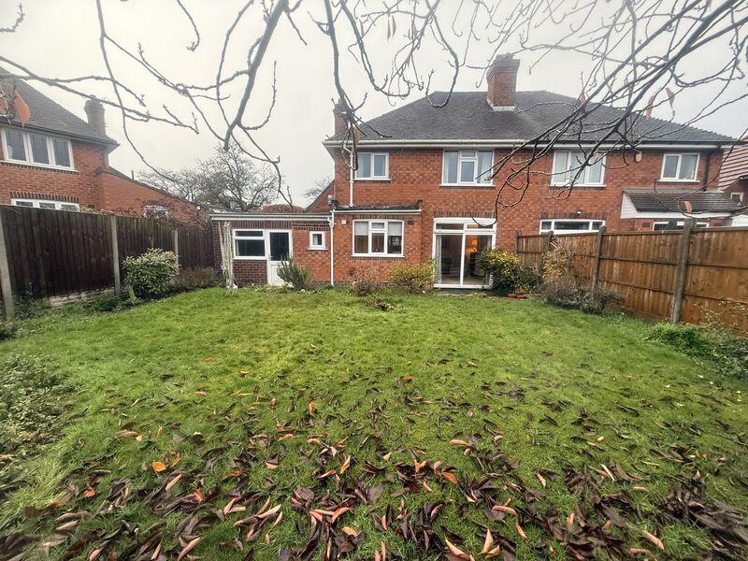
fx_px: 303
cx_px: 374
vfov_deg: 85.7
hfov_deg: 102.1
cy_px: 280
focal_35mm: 14
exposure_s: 1/99
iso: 160
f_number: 2.2
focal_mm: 2.22
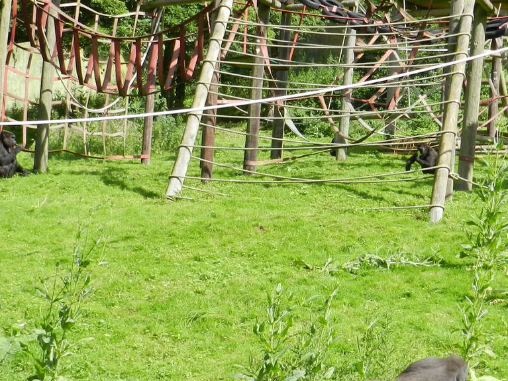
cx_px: 294
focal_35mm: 96
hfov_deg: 20.4
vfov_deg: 15.4
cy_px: 214
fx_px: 1409
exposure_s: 1/400
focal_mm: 8.1
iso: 160
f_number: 4.2
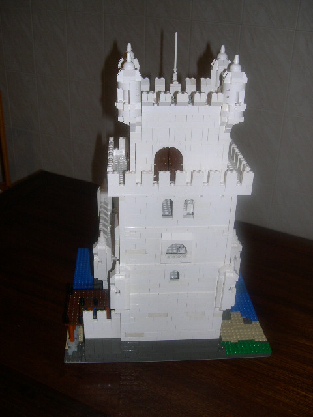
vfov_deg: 49.0
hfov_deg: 37.7
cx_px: 156
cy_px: 208
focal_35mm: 38
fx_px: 458
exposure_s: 1/60
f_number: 2.8
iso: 100
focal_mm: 8
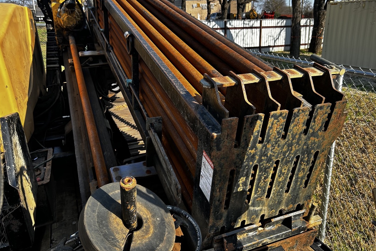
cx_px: 193
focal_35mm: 29
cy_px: 111
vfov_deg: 44.9
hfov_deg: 63.6
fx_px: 303
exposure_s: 1/909
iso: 50
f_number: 1.5
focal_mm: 5.7
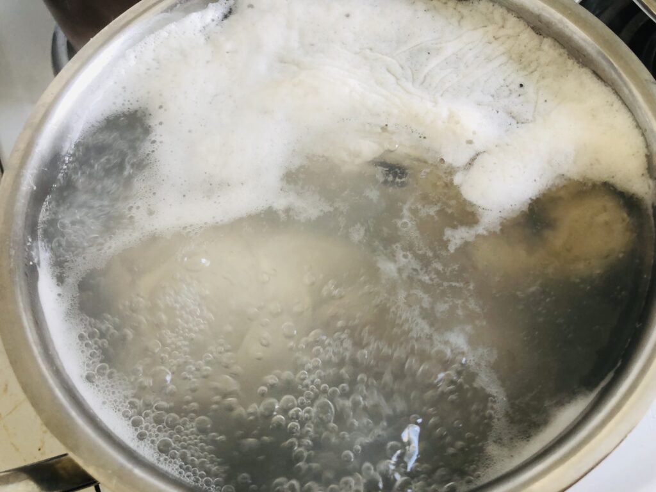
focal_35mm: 28
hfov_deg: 63.4
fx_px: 531
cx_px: 328
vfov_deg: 49.7
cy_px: 246
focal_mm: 3.99
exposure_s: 1/30
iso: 25
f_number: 1.8
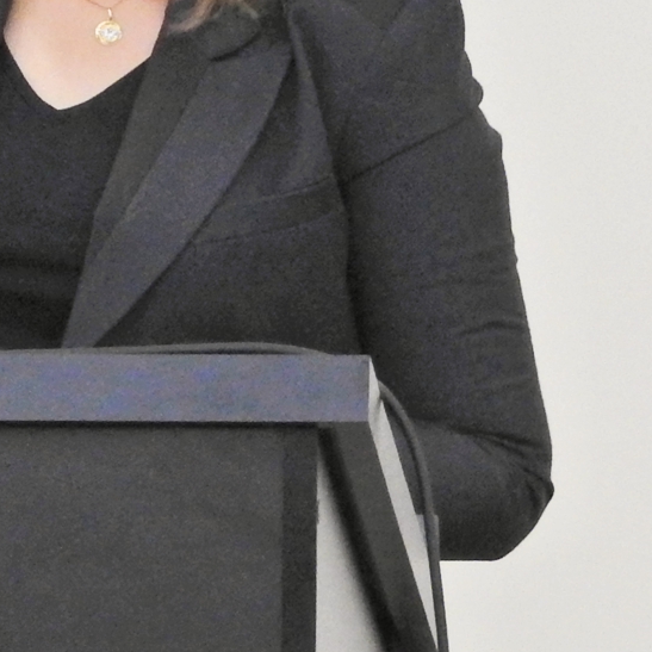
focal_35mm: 477
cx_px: -174
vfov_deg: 3.7
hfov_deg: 3.7
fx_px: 10165
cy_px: 60
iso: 800
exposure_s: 1/15
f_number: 5
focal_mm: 22.4
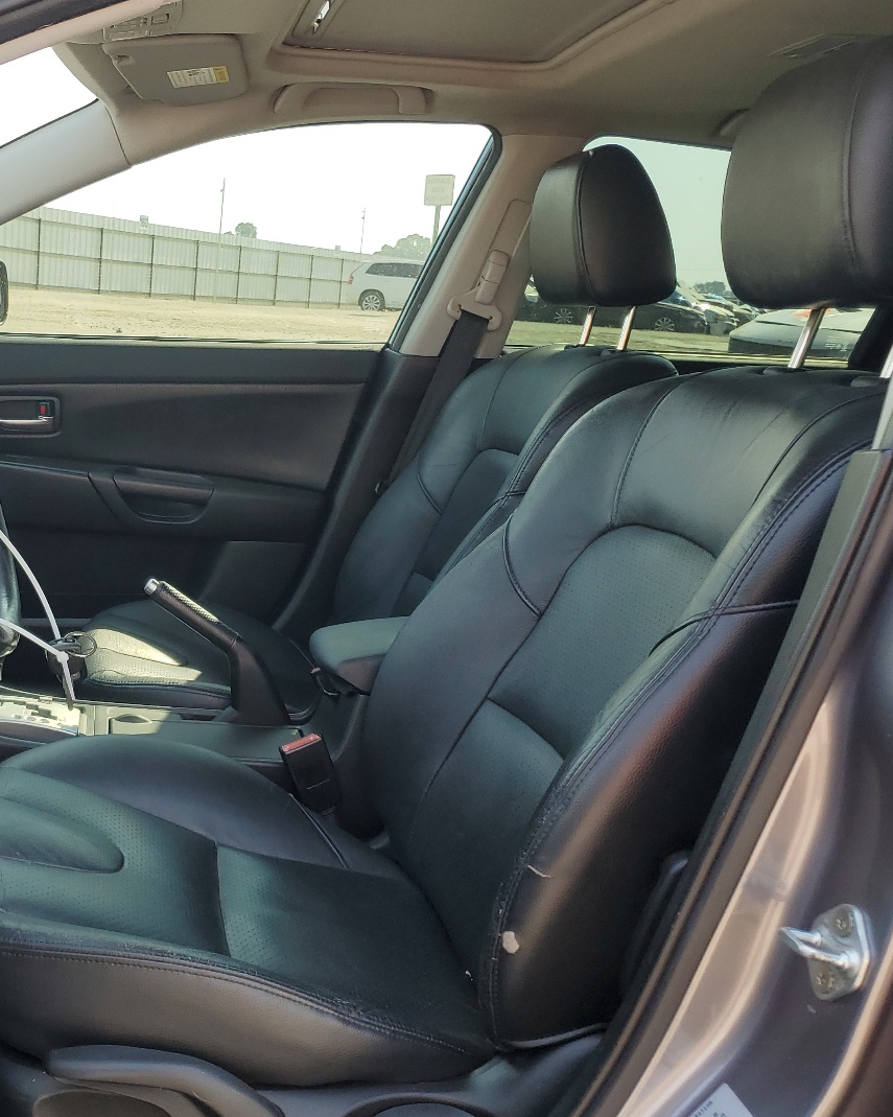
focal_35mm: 38
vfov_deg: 47.9
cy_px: 561
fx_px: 1256
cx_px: 134
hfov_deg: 37.2
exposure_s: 1/345
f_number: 1.5
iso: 50
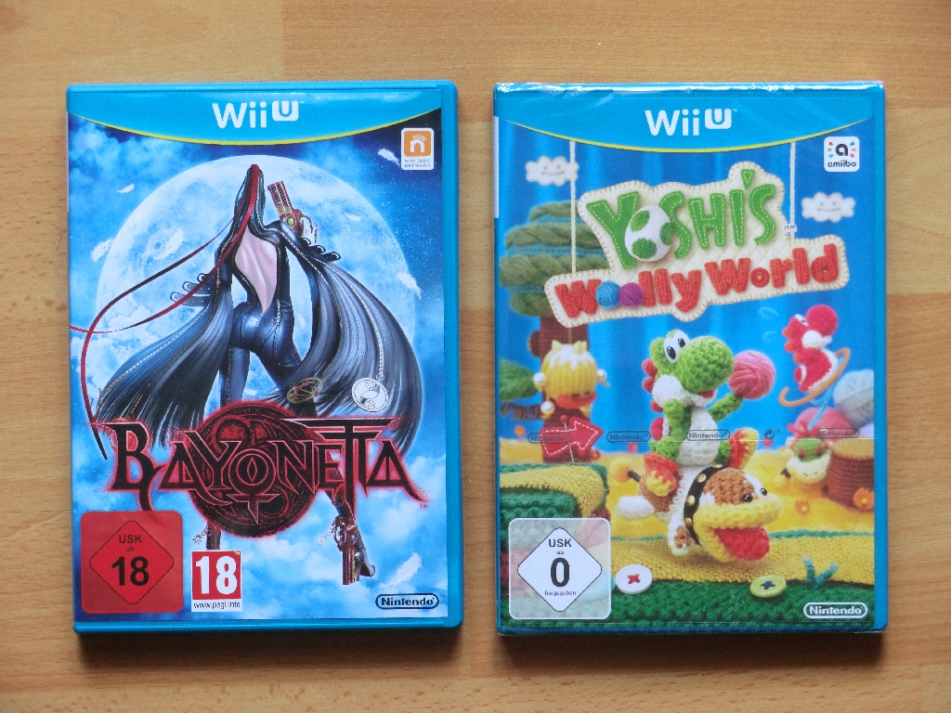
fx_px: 2885
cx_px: 476
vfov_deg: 14.1
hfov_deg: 18.7
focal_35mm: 105
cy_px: 356
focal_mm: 18.8
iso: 160
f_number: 5
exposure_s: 1/60
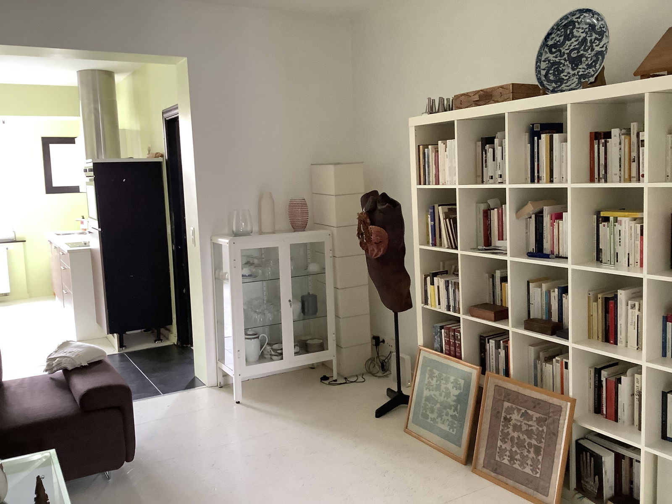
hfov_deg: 58.4
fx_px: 602
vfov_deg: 45.4
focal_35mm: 31
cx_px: 336
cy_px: 252
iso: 250
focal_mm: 3.3
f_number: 2.4
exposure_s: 1/50
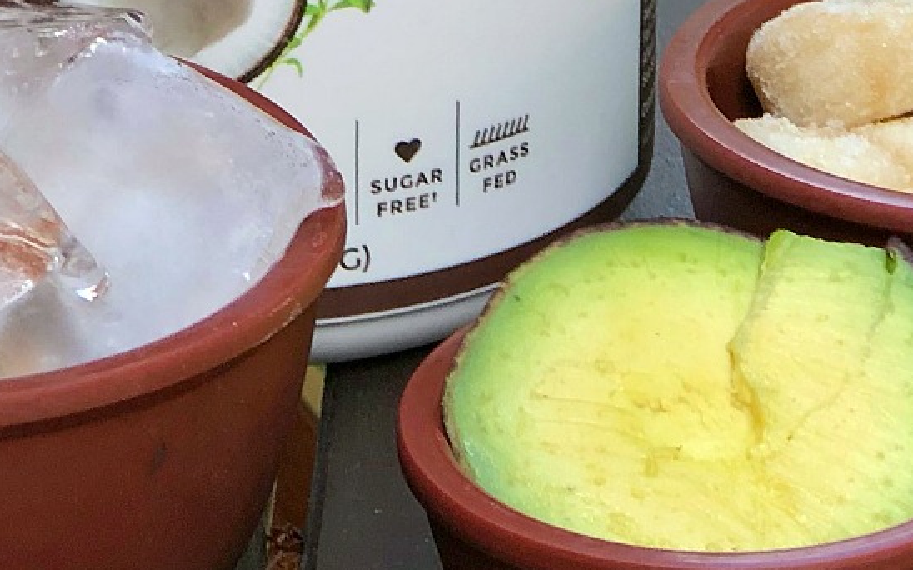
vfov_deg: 5.7
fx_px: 5621
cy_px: -432
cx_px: 258
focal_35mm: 226
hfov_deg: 9.3
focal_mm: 6.6
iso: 32
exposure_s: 1/120
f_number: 2.8
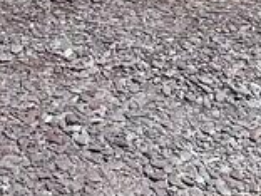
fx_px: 694
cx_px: 67
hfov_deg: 21.1
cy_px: -317
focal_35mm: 92
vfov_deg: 11.9
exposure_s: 1/1642
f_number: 2.2
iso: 40
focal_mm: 2.22
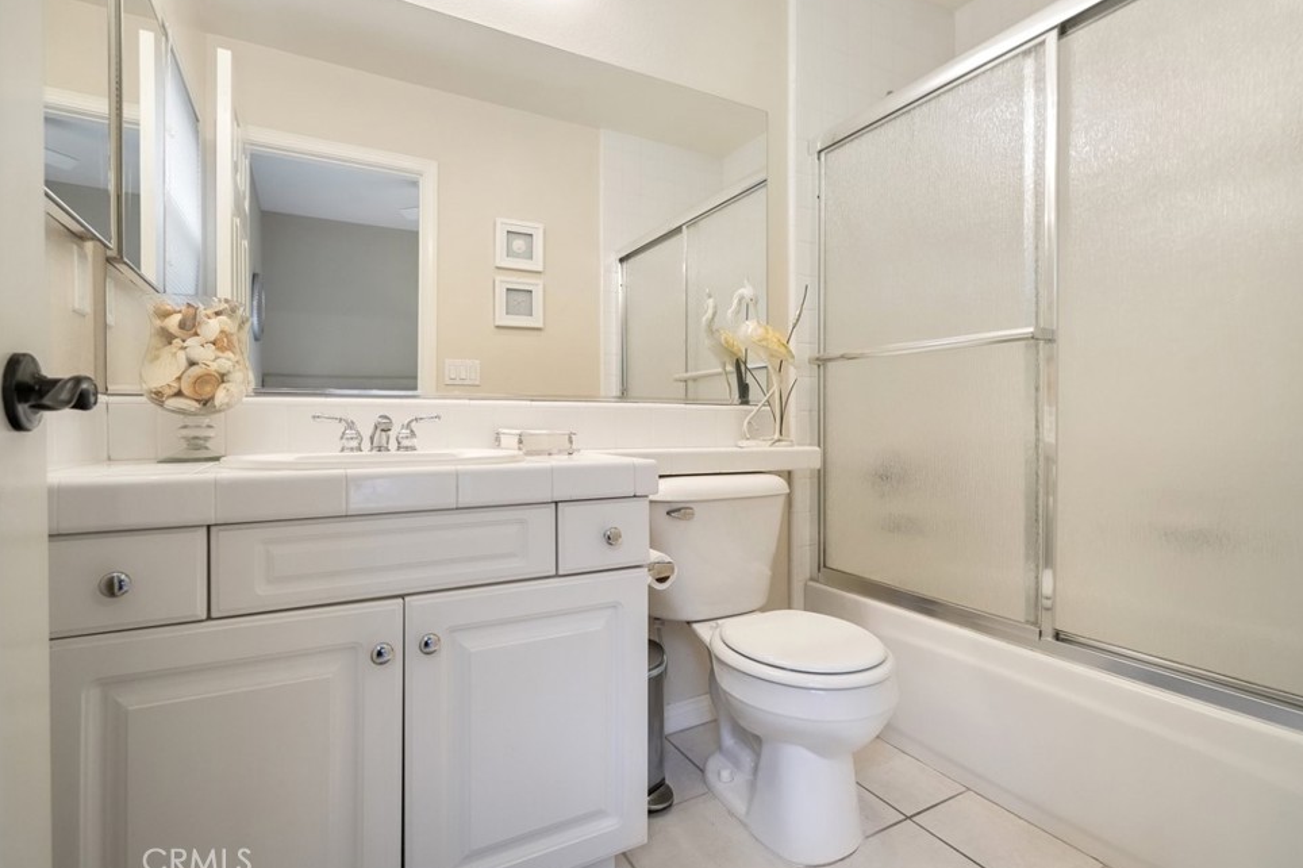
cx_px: 665
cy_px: 419
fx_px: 615
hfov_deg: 93.3
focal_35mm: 17
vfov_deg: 70.4
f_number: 8
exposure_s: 1/30
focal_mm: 16
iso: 1250
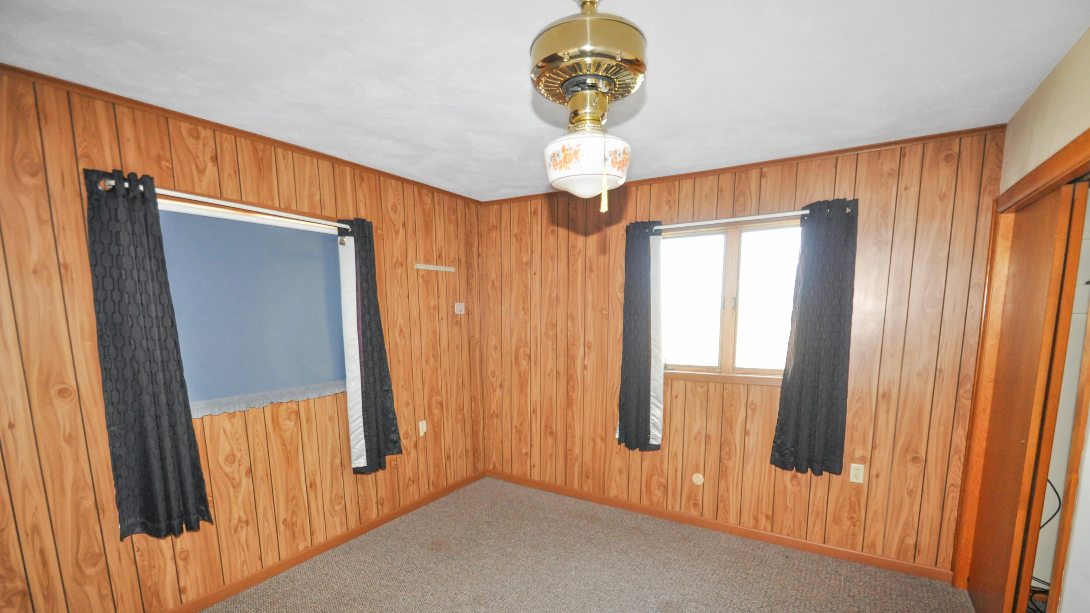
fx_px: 462
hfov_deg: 99.4
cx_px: 549
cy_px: 358
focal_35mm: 16
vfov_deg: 66.6
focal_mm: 10
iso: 800
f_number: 4
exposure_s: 1/60
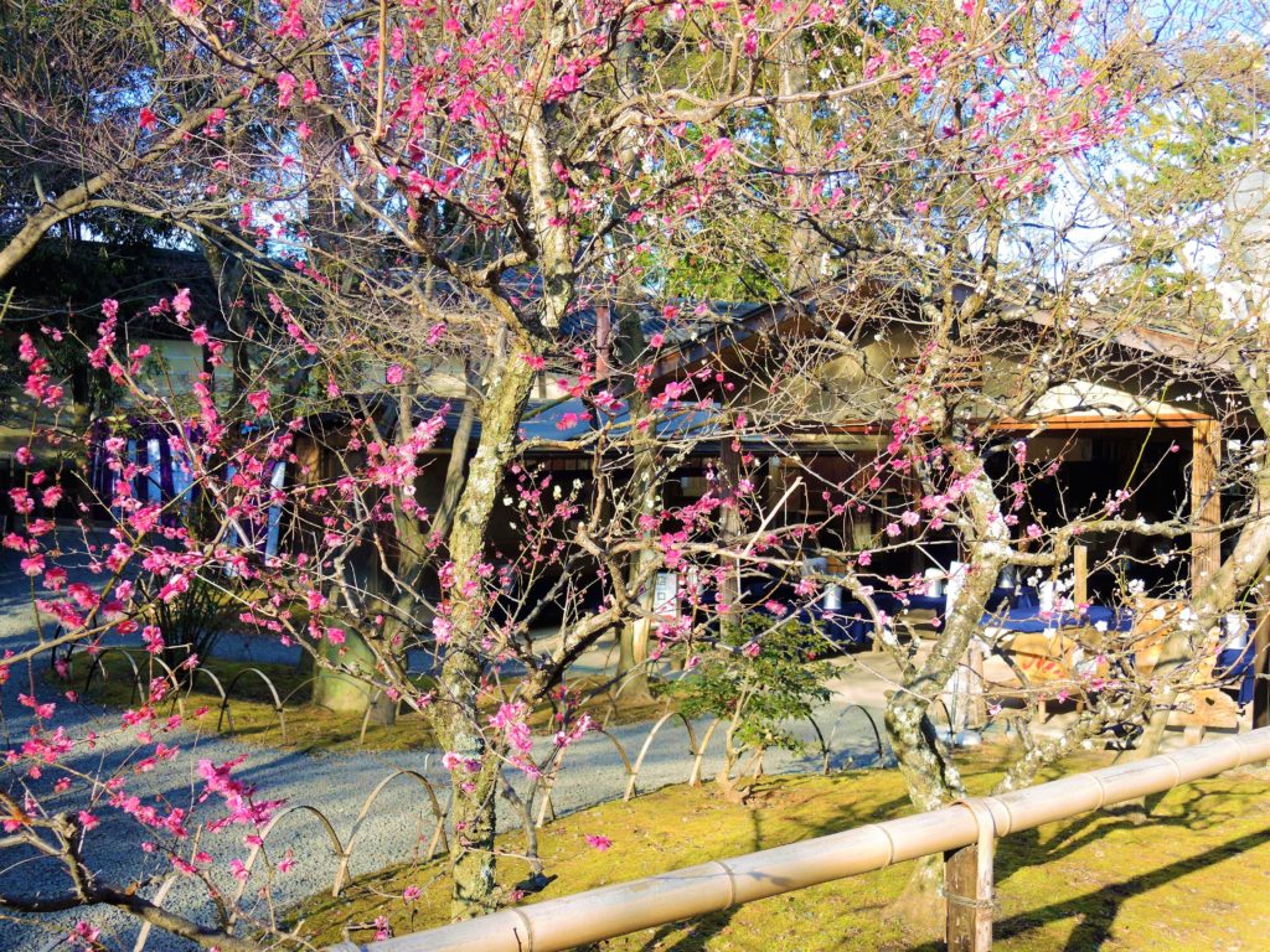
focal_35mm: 38
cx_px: 635
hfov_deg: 49.0
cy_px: 476
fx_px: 1394
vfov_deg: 37.7
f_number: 2.2
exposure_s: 1/500
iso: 80
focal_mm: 8.2
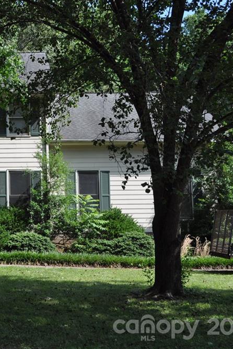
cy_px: 173
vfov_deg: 36.2
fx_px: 534
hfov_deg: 23.4
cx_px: -8
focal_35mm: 55
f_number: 8
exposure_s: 1/250
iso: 200
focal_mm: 24
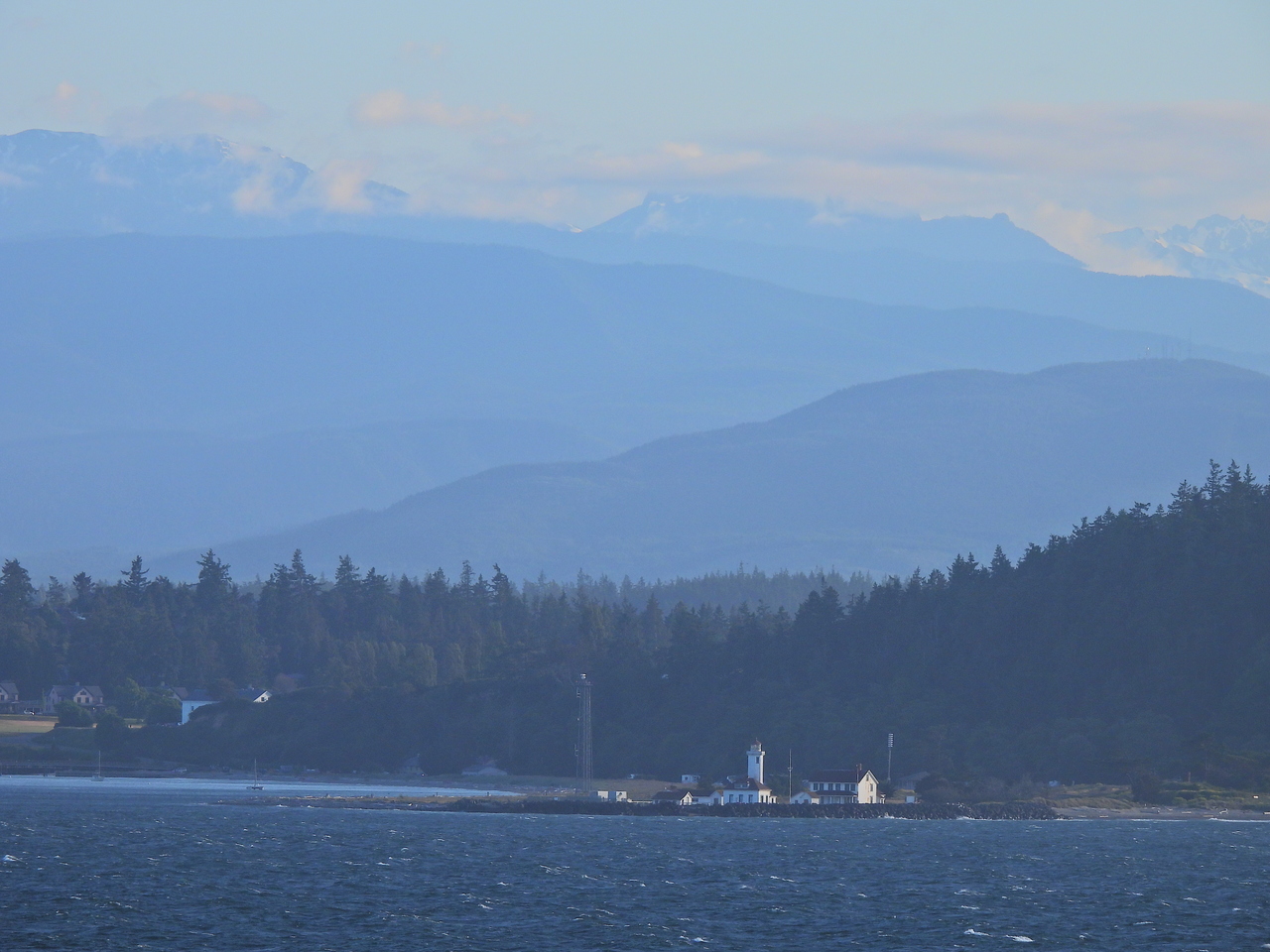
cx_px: 635
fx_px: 12841
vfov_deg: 4.2
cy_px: 476
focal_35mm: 350
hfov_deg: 5.7
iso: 100
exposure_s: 1/640
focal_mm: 62.5
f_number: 5
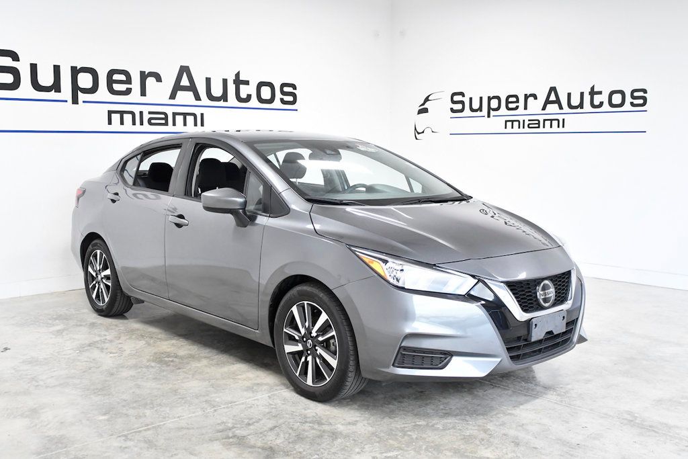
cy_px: 230
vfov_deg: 36.9
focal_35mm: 36
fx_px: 688
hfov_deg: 53.1
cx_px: 344
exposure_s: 1/400
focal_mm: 24
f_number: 4.5
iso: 2000
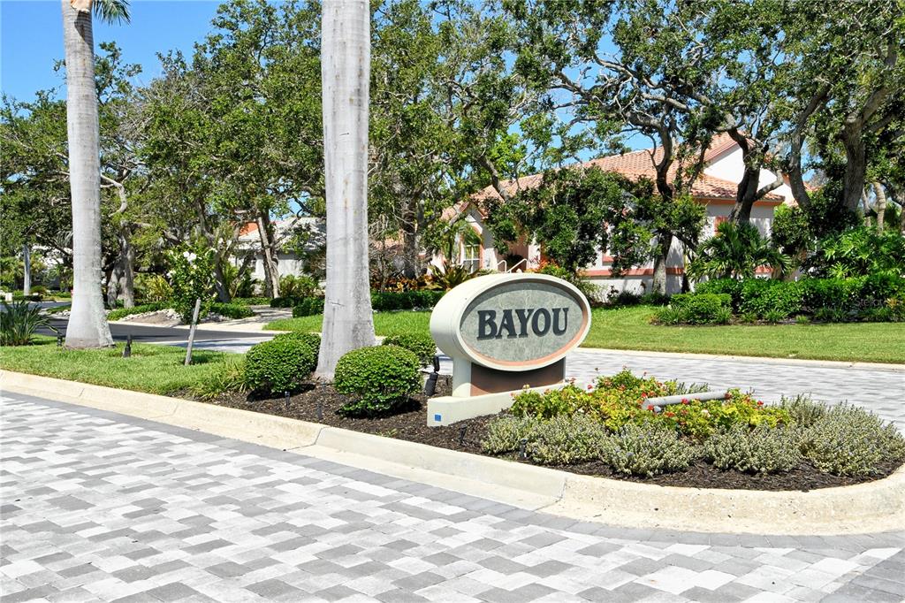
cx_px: 452
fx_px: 829
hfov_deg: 57.2
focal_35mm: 33
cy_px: 302
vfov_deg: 39.9
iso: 640
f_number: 20
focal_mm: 22
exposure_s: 1/250
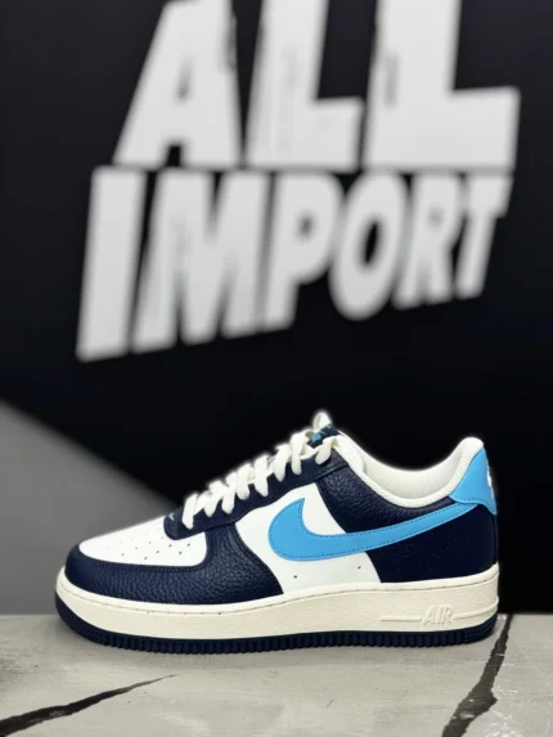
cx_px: 276
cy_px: 368
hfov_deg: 30.3
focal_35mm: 48
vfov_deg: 39.6
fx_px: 1022
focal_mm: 6.76
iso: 200
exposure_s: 1/60
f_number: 1.78
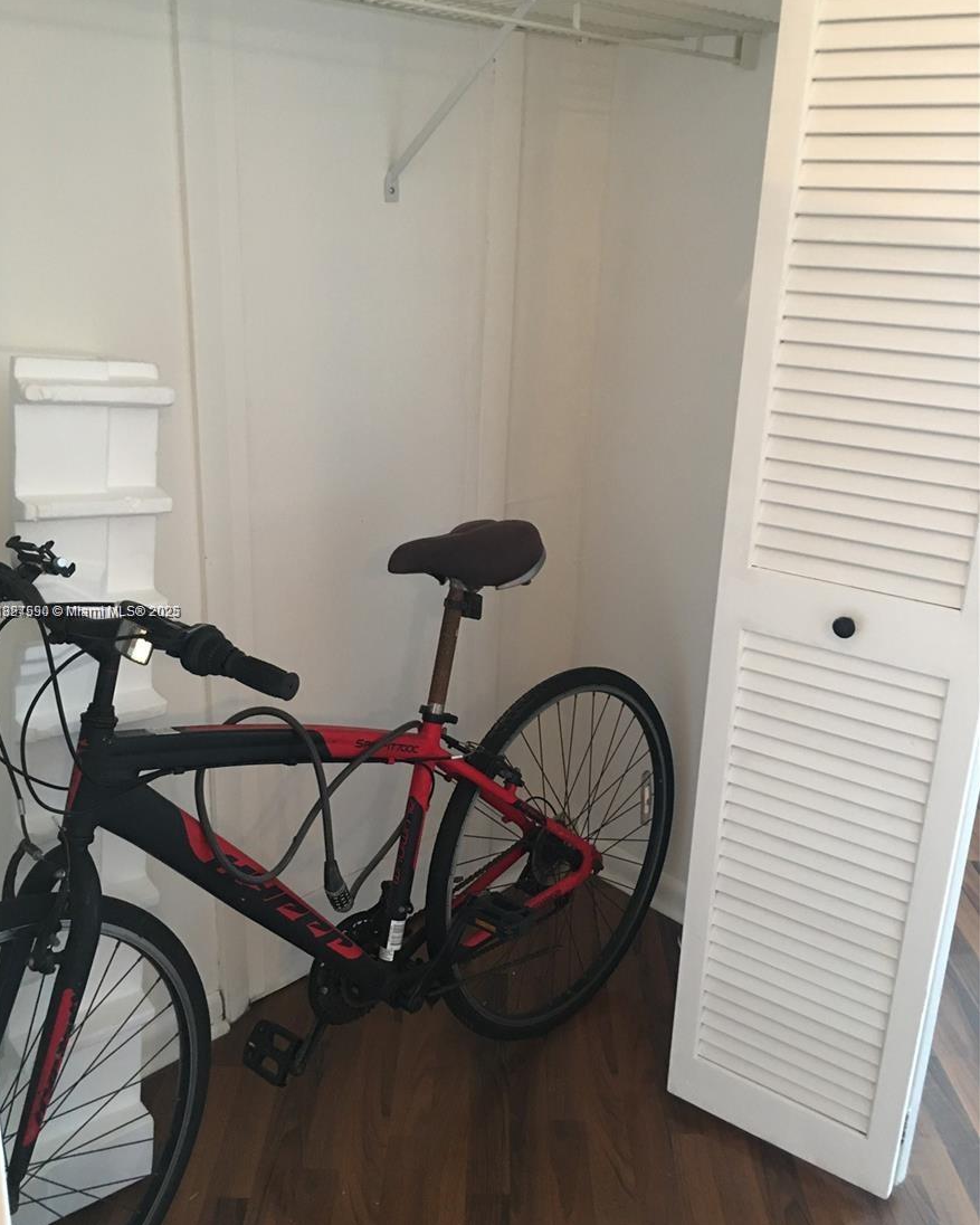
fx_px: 1124
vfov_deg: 57.2
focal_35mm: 31
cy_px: 612
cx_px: 478
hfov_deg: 47.1
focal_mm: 4.15
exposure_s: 1/8
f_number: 2.2
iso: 80
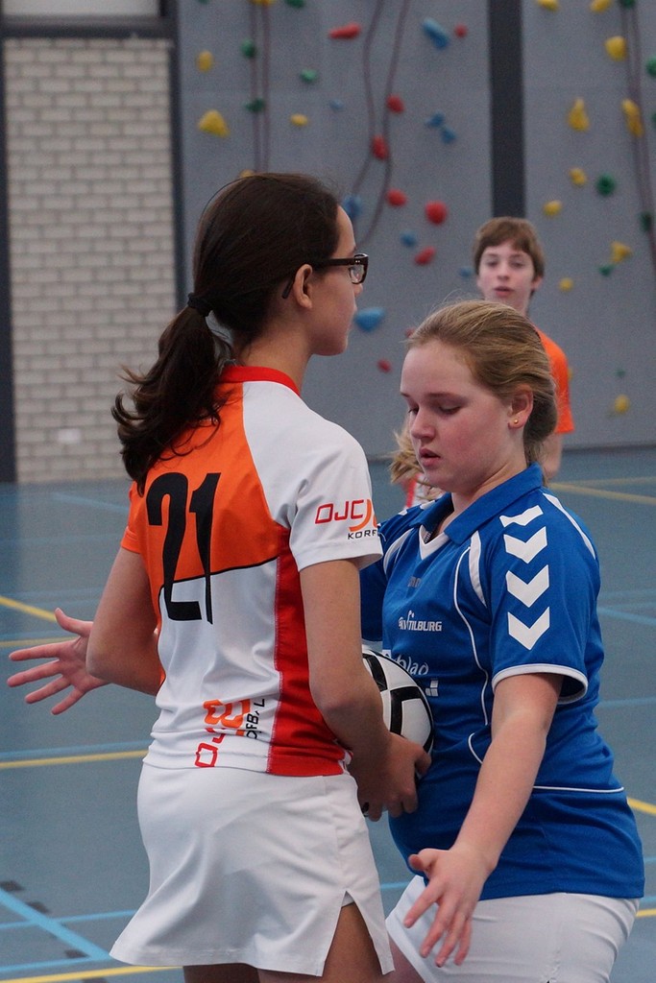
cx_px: 328
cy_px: 492
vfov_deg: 27.0
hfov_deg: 18.2
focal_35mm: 75
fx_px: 2049
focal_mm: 50
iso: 1250
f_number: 3.5
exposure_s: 1/250
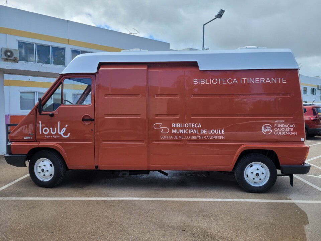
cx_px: 160
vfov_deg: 53.1
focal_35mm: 26
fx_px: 241
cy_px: 120
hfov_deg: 67.3
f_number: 1.8
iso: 40
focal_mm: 5.4
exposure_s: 1/1350
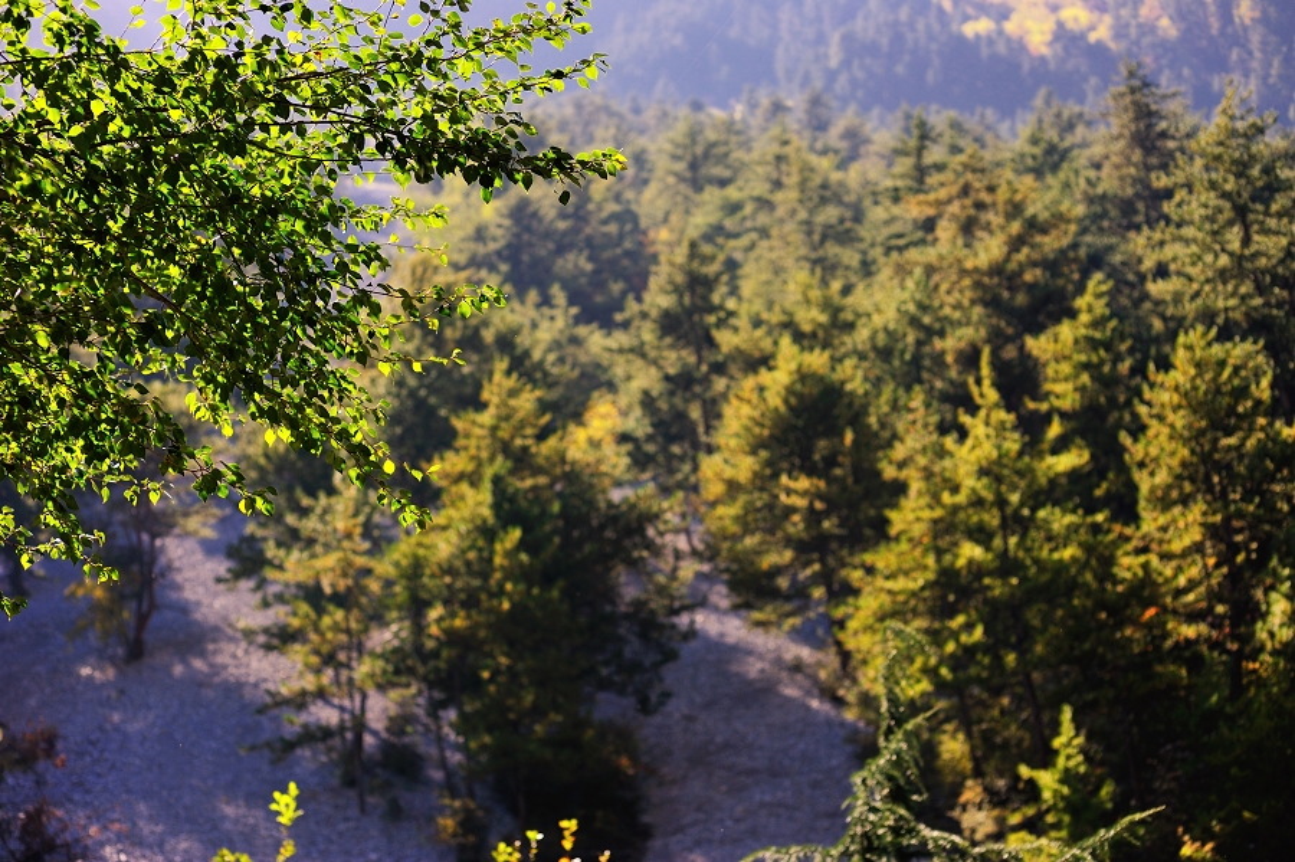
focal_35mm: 85
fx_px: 3056
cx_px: 648
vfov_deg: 16.1
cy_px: 431
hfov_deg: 23.9
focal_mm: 85
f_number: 4
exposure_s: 1/1000
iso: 200
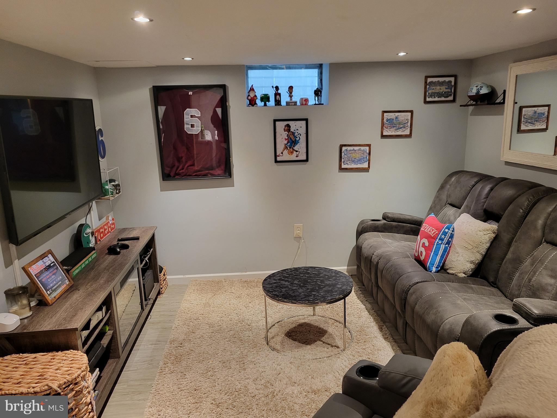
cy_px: 209
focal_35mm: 26
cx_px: 278
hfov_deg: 67.3
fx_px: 418
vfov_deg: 53.1
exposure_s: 1/55
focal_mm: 5.4
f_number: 1.8
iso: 400
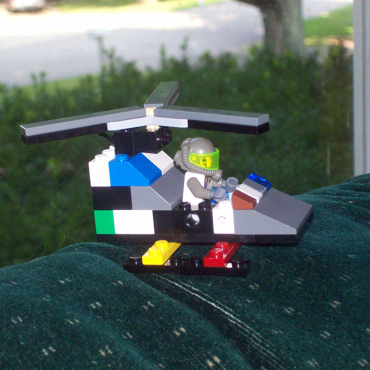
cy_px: 185
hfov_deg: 16.9
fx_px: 1246
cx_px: 190
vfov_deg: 16.9
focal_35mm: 103
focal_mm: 14.3
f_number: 4.3
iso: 140
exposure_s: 1/109
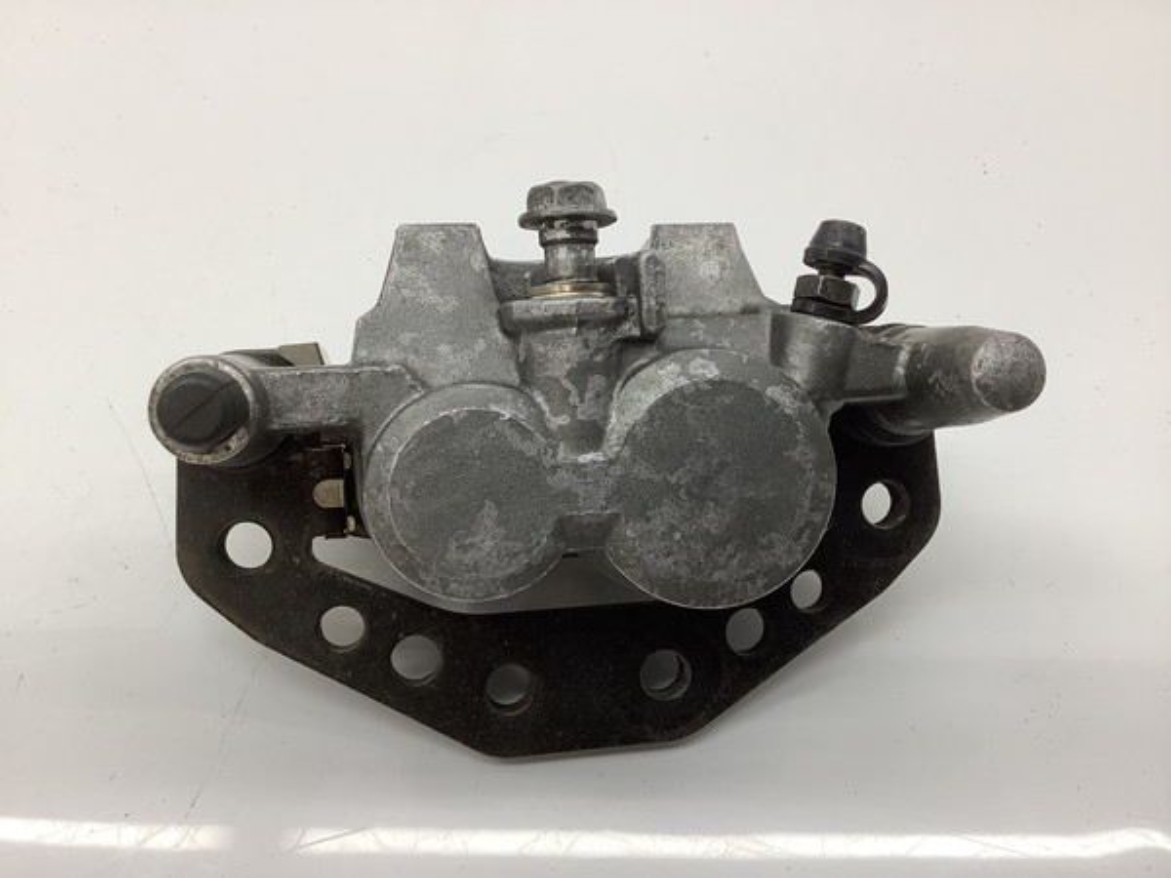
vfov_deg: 45.4
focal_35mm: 31
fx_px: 1049
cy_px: 439
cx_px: 586
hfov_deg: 58.4
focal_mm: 3.3
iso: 50
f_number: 2.4
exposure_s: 1/120
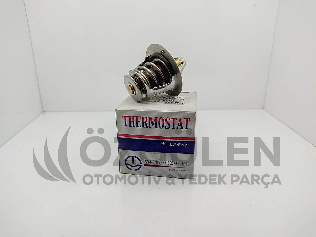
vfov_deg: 53.1
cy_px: 118
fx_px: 237
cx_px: 158
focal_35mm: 26
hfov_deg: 67.3
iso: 100
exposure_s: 1/109
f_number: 1.79
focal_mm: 4.74
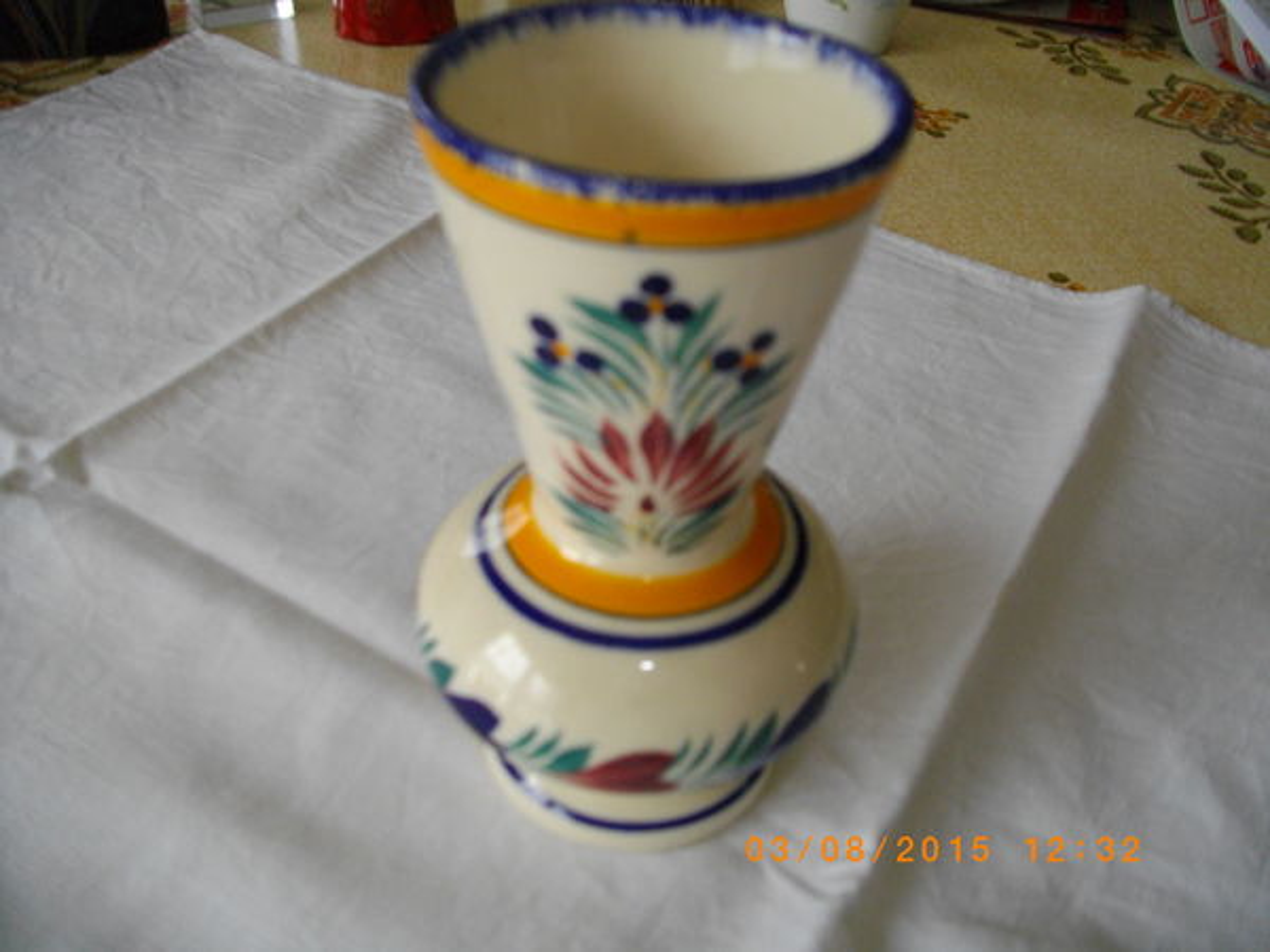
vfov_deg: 44.2
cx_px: 635
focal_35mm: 32
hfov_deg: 56.8
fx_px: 1174
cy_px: 476
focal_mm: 5.7
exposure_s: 1/50
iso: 200
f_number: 2.9
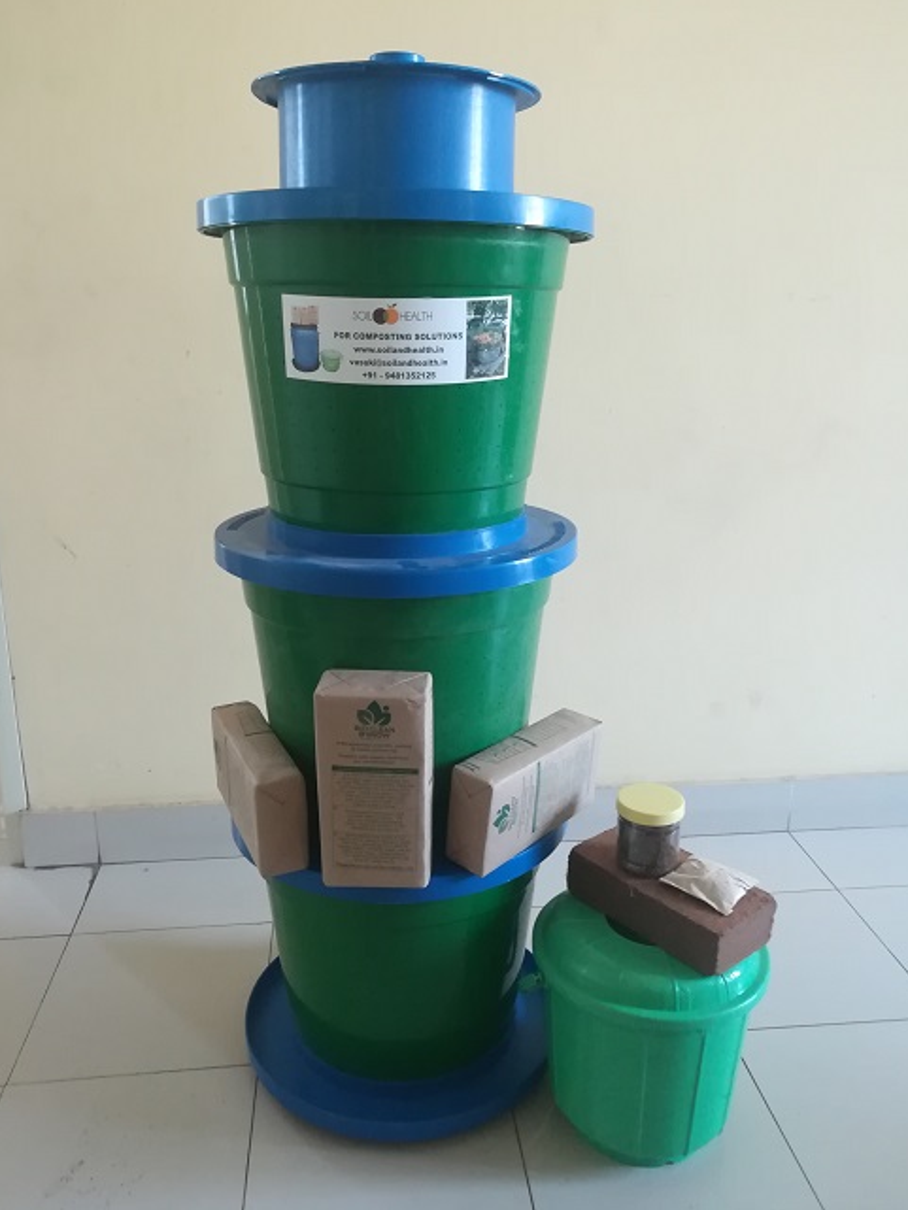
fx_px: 944
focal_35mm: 27
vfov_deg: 65.3
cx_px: 457
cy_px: 589
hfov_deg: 51.4
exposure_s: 1/30
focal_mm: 3.83
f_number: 2.2
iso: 400
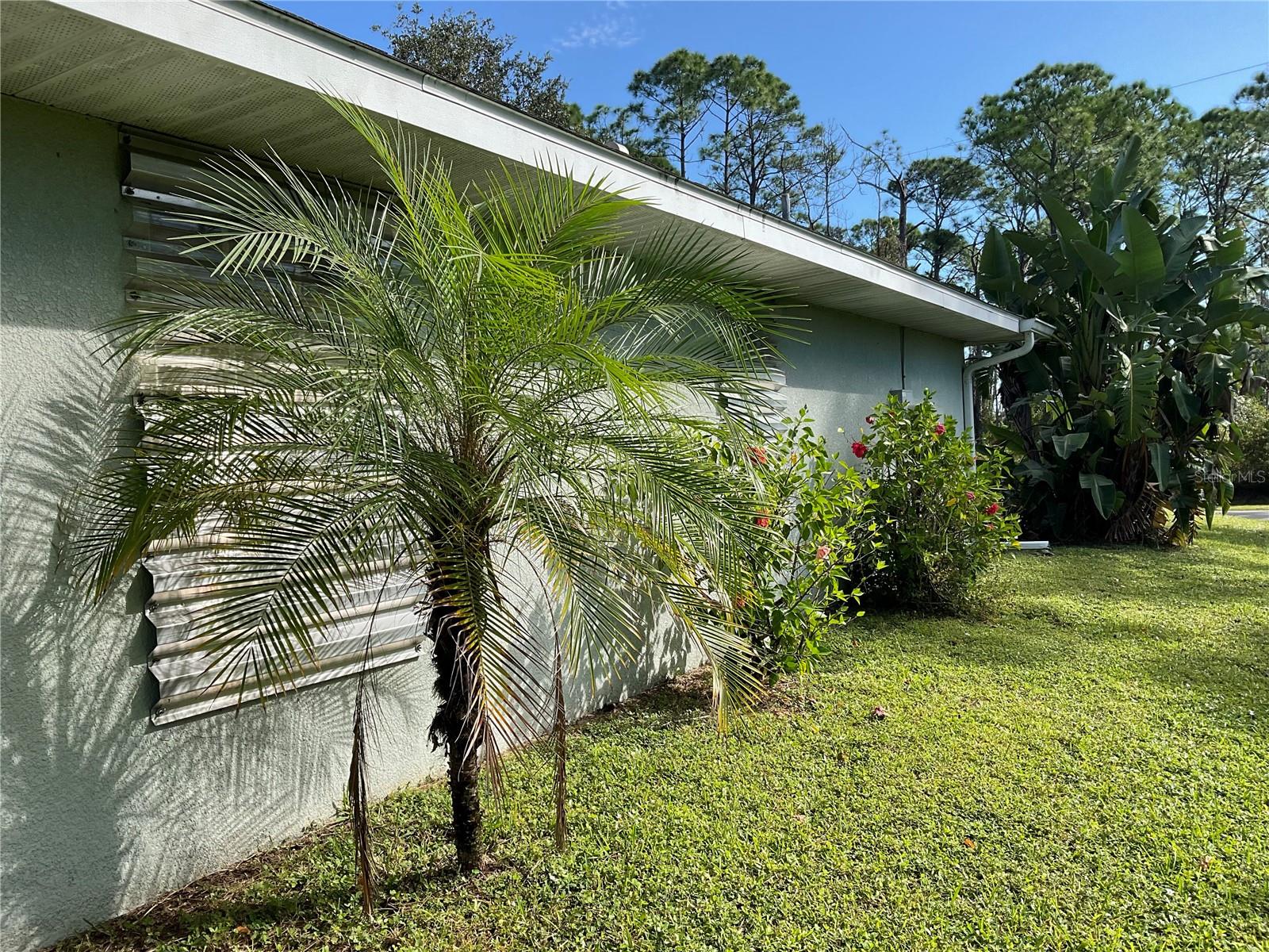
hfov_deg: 61.7
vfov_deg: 48.2
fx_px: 1063
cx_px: 634
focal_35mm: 29
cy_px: 476
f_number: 1.8
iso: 16
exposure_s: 1/962
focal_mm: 3
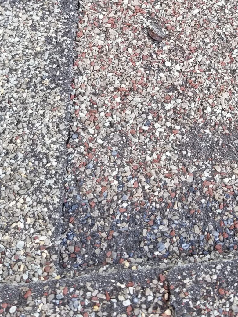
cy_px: 44
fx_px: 587
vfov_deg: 29.3
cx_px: 169
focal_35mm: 64
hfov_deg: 22.8
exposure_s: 1/265
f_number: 1.7
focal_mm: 4.3
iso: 50
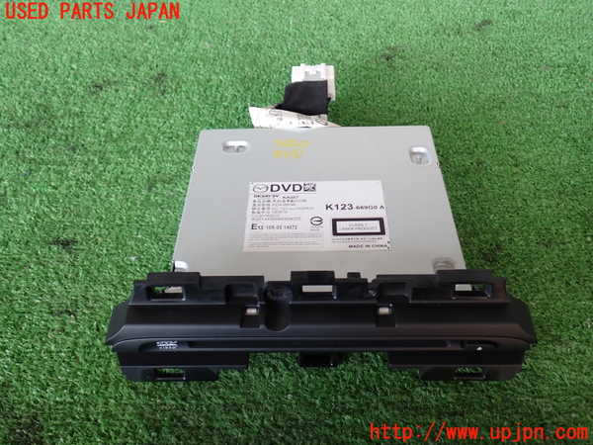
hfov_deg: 56.8
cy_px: 222
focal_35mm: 32
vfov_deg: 44.2
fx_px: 548
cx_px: 296
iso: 200
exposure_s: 1/60
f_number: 2.4
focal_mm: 5.79
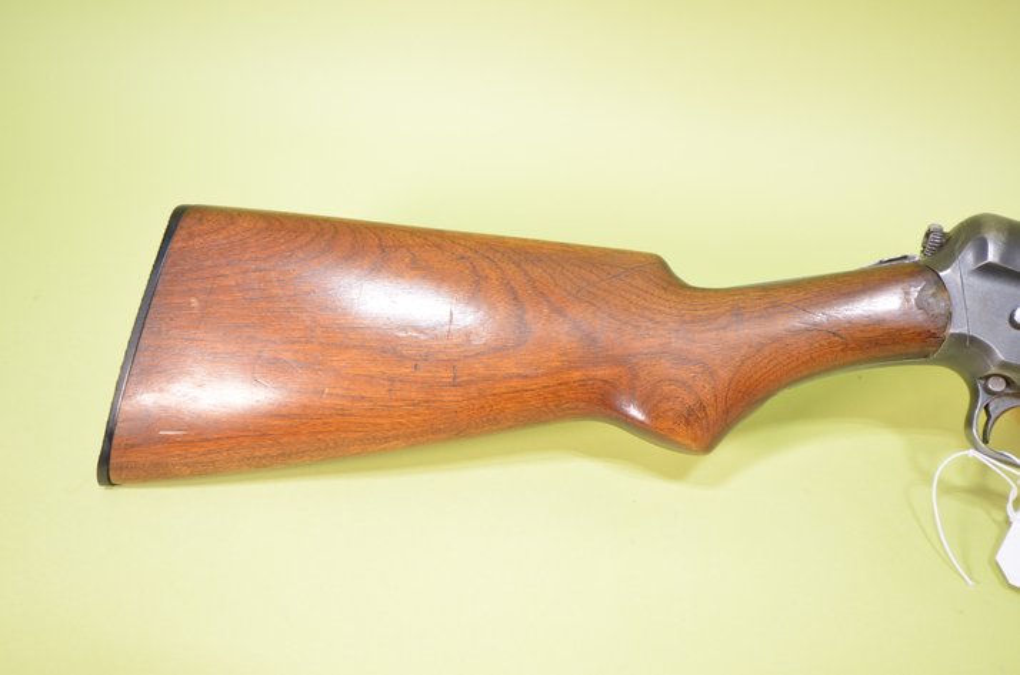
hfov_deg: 53.2
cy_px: 338
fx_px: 1018
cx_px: 510
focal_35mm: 36
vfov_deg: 36.7
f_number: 5.6
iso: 800
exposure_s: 1/125
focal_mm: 24
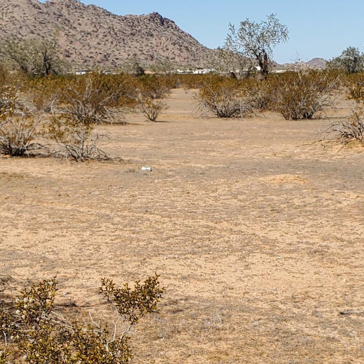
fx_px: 1047
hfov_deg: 19.7
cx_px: 193
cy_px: 277
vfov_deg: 19.6
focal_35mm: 88
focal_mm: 4.3
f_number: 2.4
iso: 50
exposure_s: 1/1770
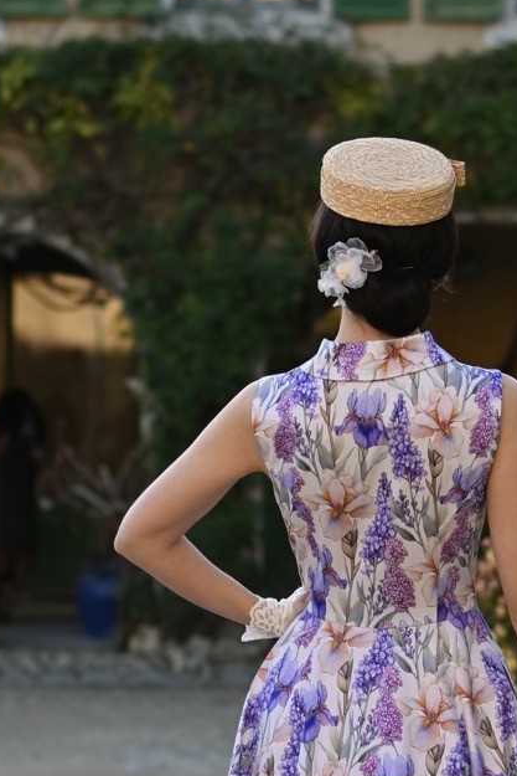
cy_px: 605
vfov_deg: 11.4
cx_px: 368
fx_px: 3875
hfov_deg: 7.6
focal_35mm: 180
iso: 160
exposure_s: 1/1000
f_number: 2.8
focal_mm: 50
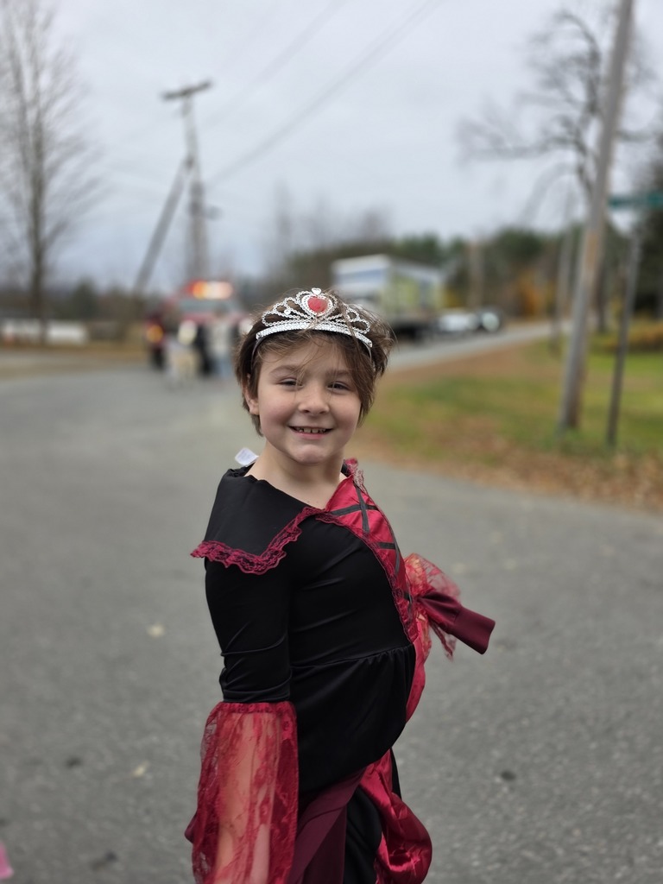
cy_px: 442
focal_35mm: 23
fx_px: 587
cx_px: 332
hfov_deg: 58.9
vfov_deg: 73.9
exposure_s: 1/180
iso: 32
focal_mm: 6.3
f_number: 1.7
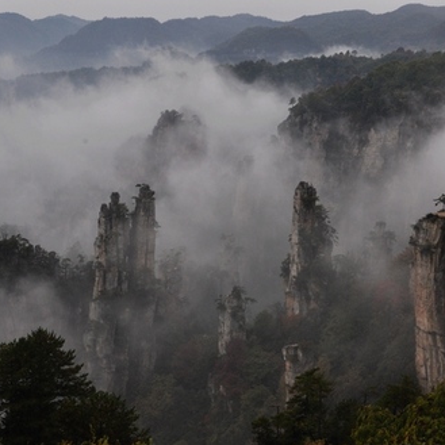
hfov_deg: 27.7
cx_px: 223
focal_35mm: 62
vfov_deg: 27.7
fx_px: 902
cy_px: 223
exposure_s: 1/125
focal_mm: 32
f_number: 14
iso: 400
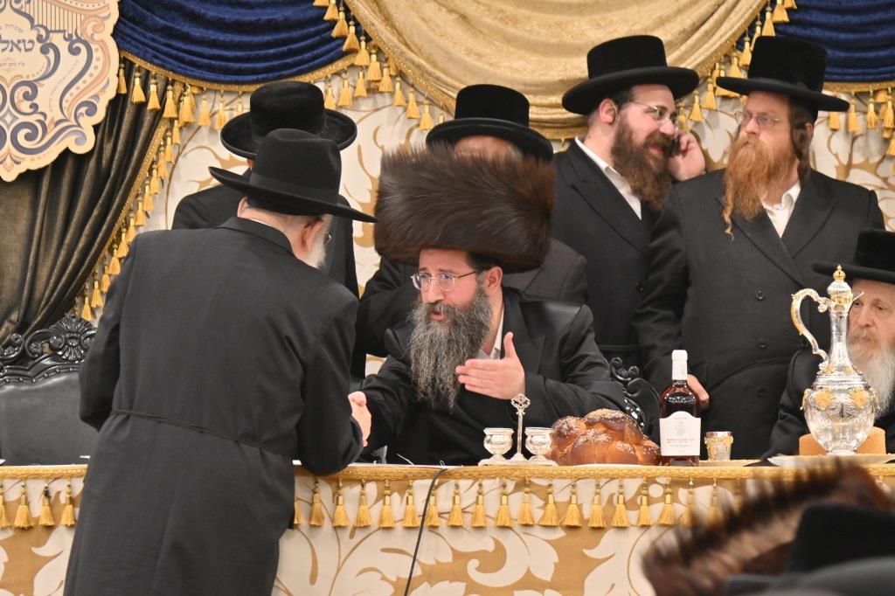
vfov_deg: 7.6
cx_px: 448
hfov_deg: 11.4
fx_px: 4473
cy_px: 298
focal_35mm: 180
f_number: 4
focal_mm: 120
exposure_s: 1/250
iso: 500
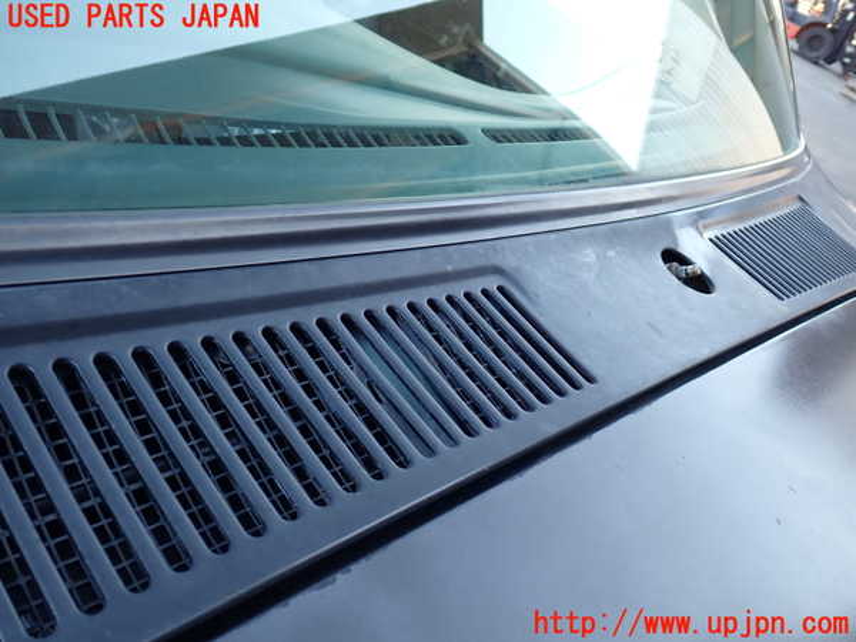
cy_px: 321
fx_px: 791
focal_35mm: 32
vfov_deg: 44.2
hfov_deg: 56.8
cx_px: 428
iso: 100
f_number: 2.4
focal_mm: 5.79
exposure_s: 1/100
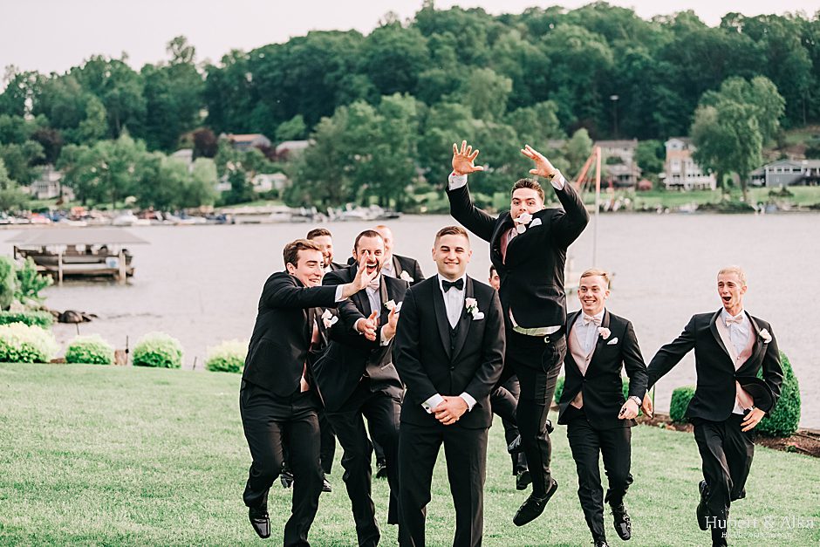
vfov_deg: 18.2
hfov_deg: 27.0
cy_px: 274
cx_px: 410
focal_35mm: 75
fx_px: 1708
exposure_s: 1/4000
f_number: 2.8
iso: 500
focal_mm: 75
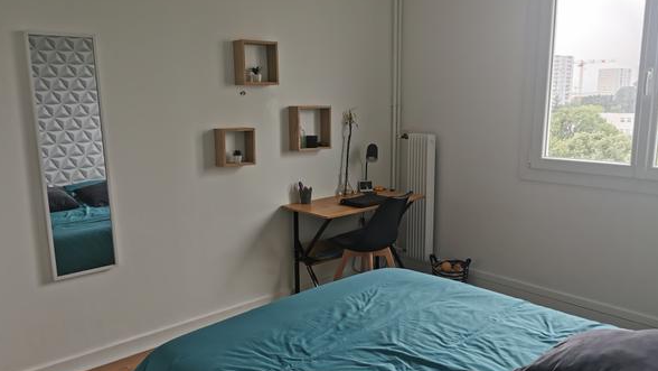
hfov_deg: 64.3
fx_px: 524
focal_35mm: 30
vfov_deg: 38.9
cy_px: 204
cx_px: 329
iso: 50
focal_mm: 5.56
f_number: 1.6
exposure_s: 1/120
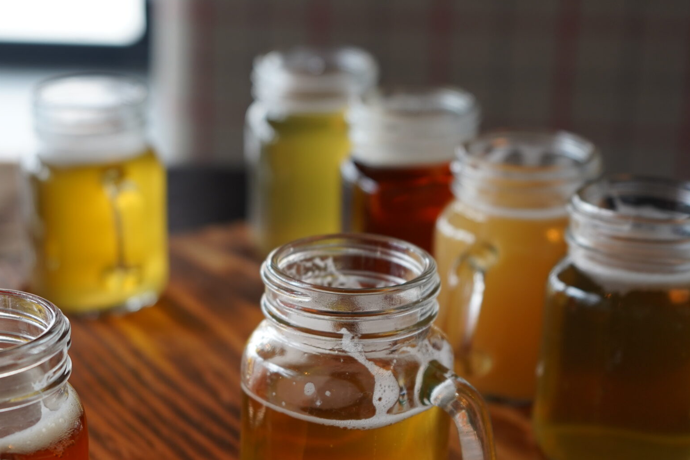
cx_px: 197
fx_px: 1361
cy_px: 323
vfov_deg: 19.1
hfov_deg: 28.1
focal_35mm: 71
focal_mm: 43
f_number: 4.5
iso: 320
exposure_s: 1/60
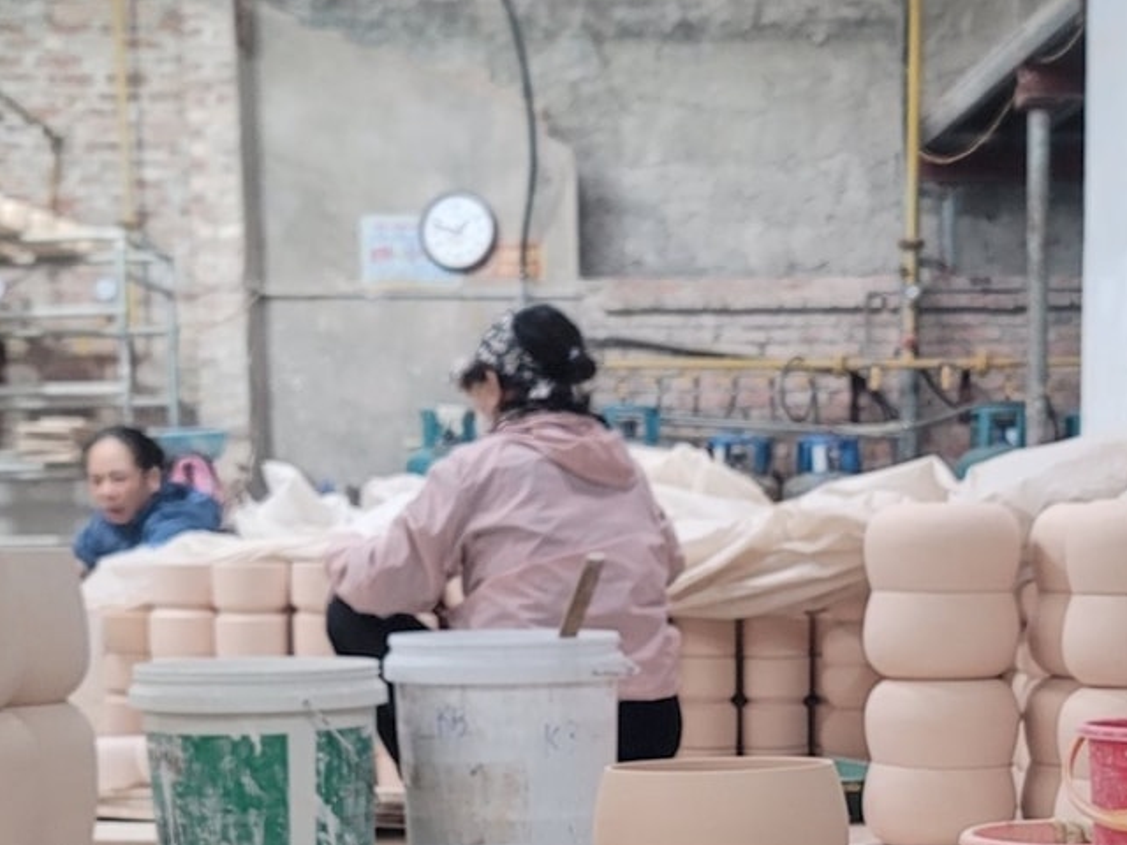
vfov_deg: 18.6
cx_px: 773
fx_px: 2442
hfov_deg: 25.8
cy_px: 1026
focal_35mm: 75
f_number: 1.8
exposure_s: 1/50
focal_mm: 7
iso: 250
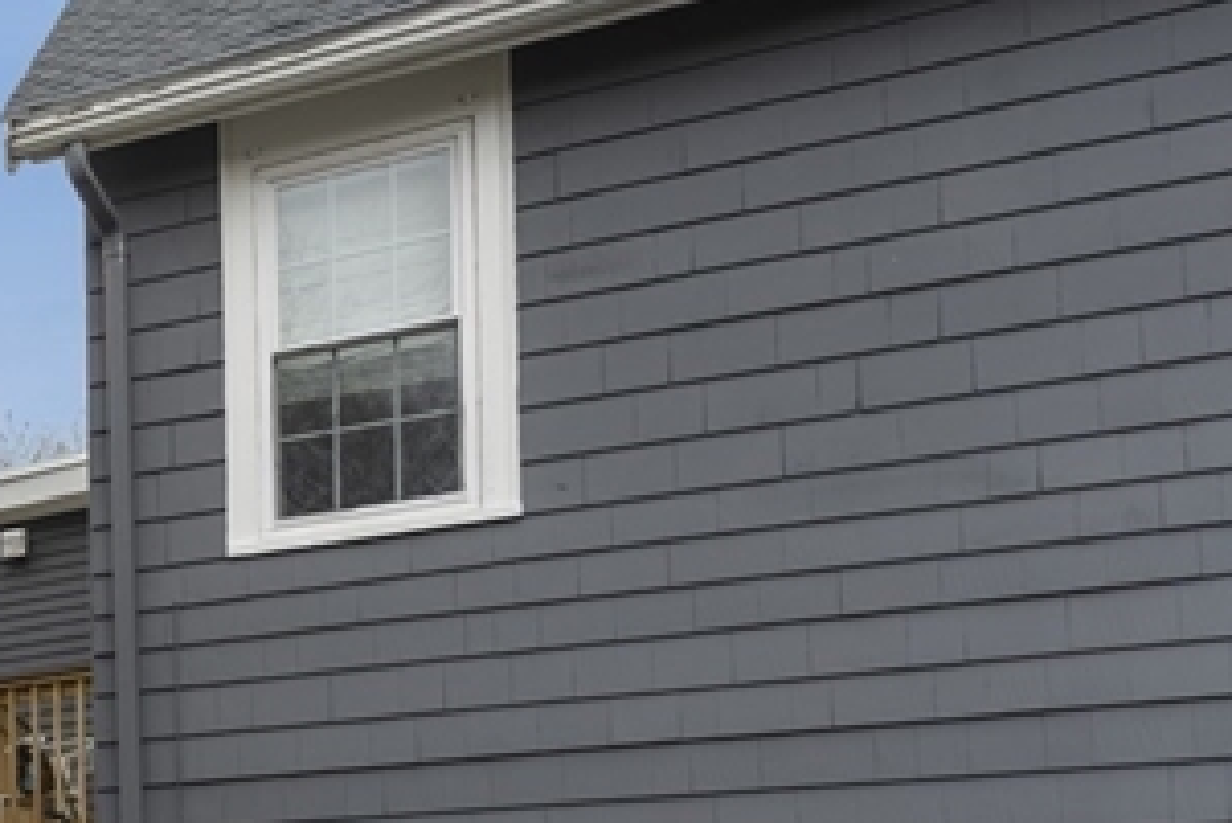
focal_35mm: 53
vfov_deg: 23.3
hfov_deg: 24.9
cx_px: -765
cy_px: 1005
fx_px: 1804
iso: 64
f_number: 7.1
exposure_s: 1/10
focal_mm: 15.5
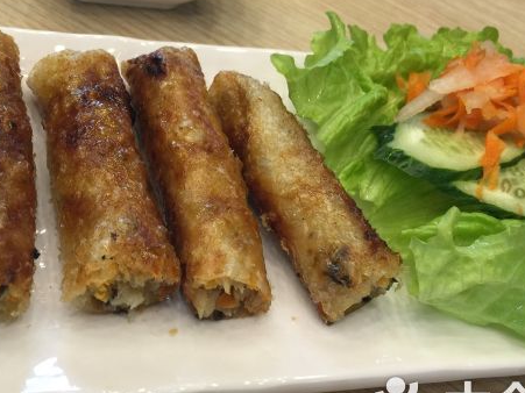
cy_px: 160
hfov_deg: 42.1
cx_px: 260
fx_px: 682
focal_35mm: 45
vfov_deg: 32.1
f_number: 2.2
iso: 40
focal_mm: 4.15
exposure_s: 1/17
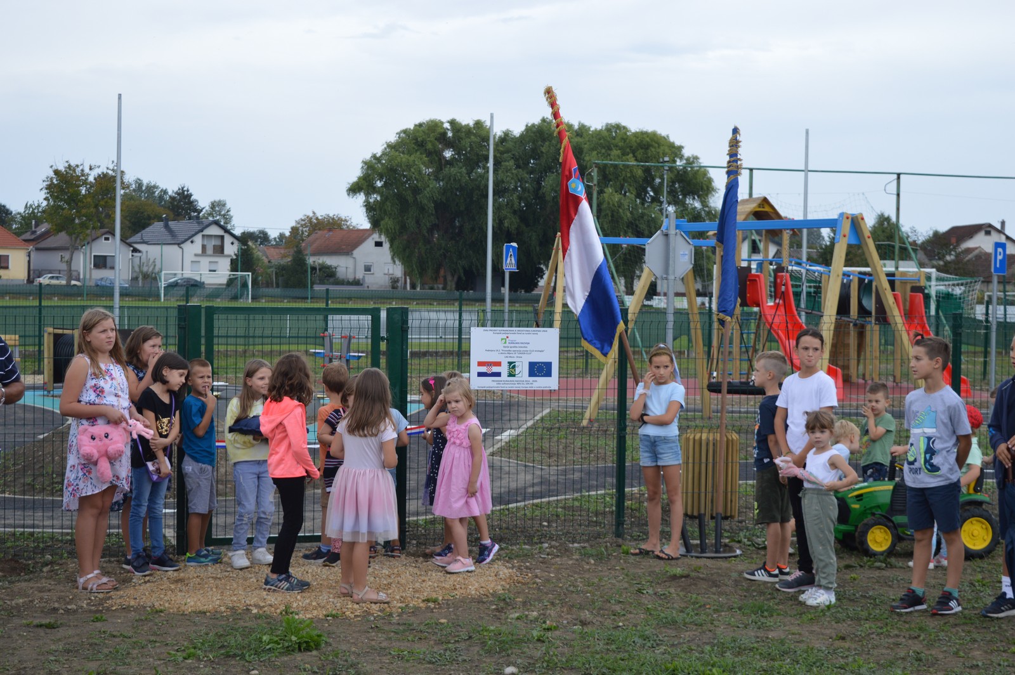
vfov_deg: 21.5
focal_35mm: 63
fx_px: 1775
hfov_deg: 31.9
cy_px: 338
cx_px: 508
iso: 200
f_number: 5.6
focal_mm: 42
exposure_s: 1/125
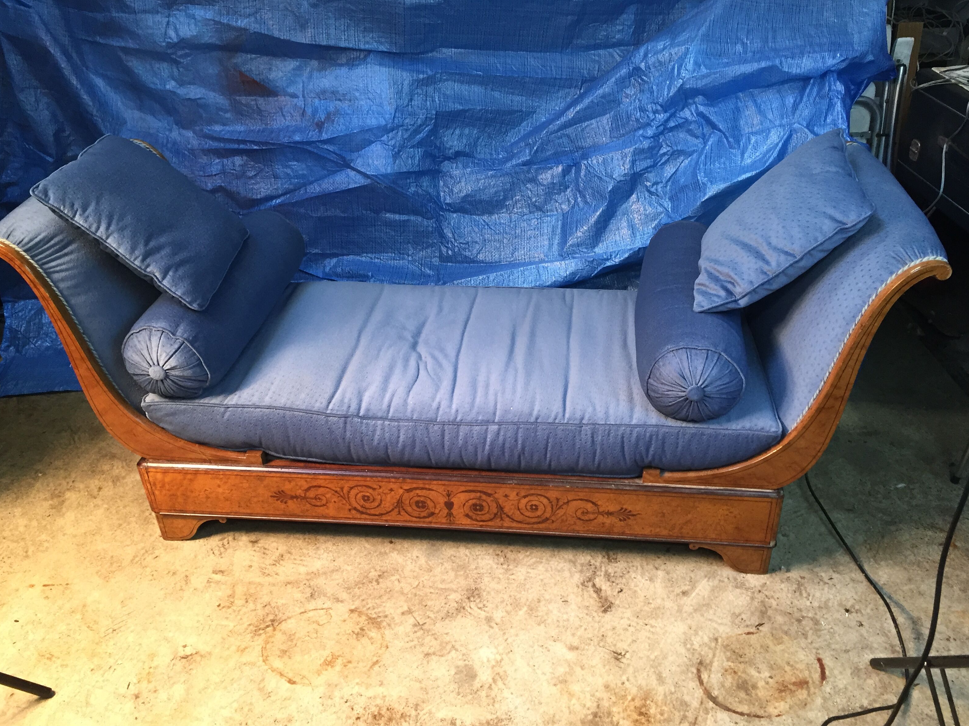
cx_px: 485
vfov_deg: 46.8
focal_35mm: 30
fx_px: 840
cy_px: 351
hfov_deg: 60.0
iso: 64
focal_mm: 4.15
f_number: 2.2
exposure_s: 1/33
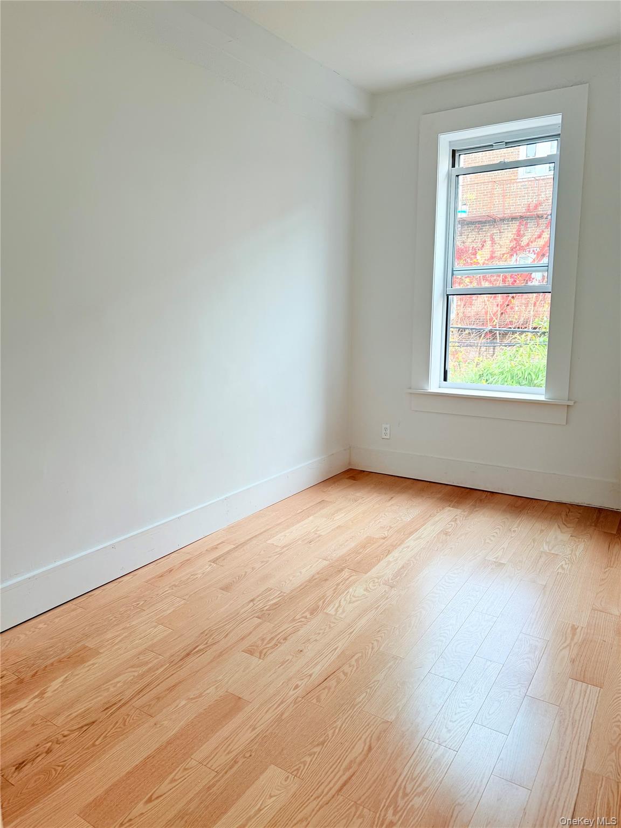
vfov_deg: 71.6
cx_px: 310
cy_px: 414
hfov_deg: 56.8
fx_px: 574
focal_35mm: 24
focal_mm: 6.76
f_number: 1.78
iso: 80
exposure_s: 1/120
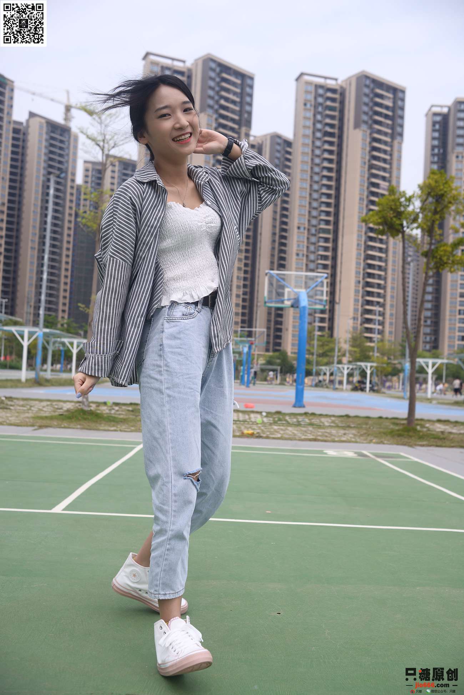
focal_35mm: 35
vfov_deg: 54.4
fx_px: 676
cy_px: 348
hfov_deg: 37.9
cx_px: 232
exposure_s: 1/640
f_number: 5.6
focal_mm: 35
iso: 100
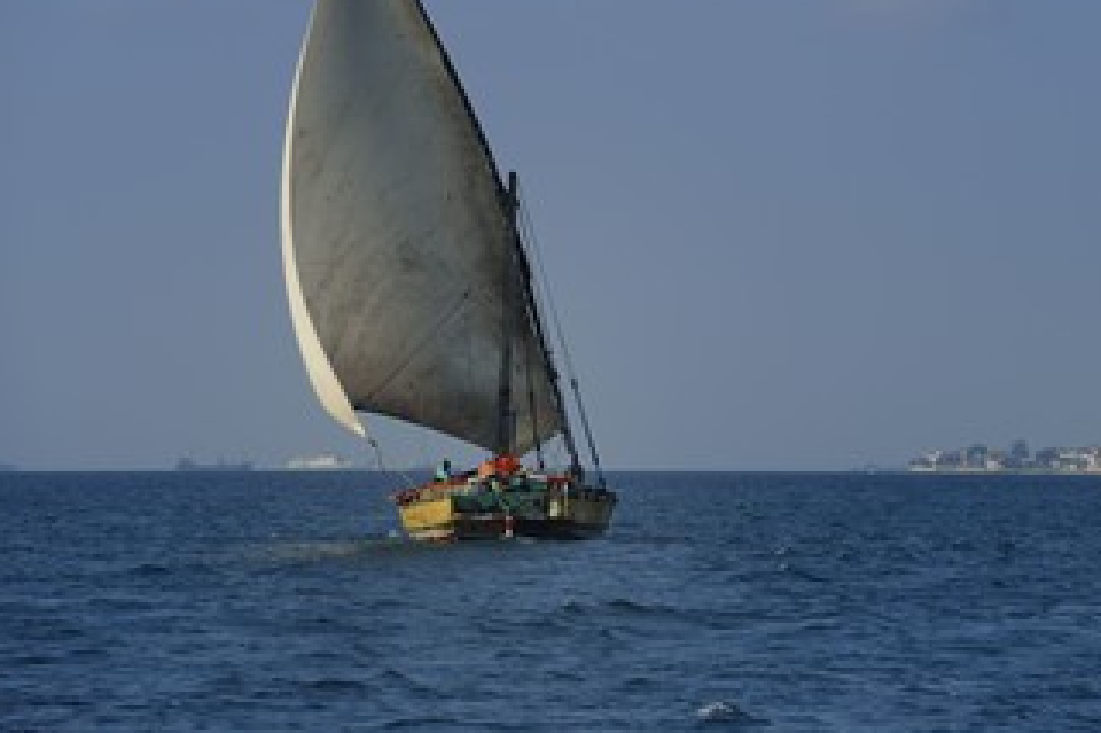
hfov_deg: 7.8
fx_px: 8039
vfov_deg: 5.2
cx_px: 693
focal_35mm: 263
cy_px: 268
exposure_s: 1/640
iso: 200
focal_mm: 200
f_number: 7.1
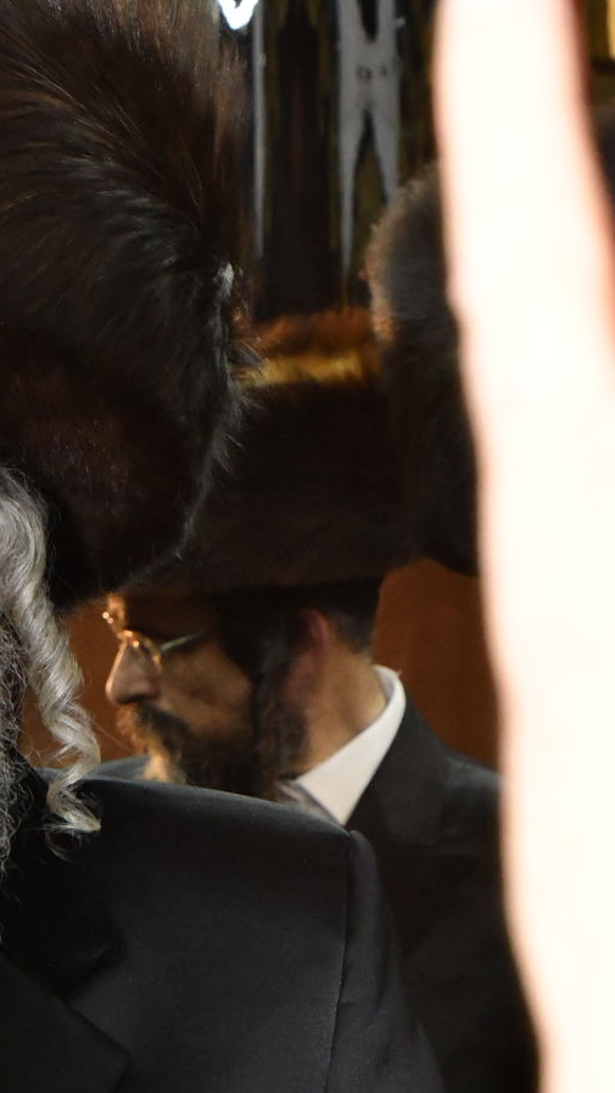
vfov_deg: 14.6
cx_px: -192
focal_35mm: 147
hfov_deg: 8.1
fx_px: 4262
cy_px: 649
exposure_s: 1/60
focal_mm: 60
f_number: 10
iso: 6400
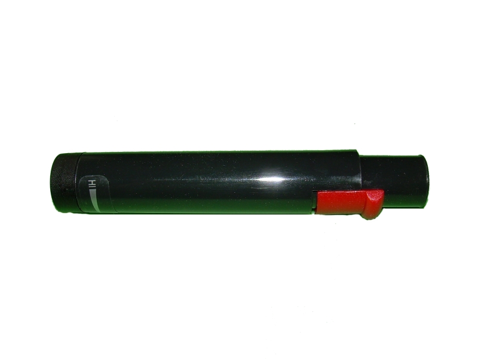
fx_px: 525
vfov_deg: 37.7
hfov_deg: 49.0
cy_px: 180
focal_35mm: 38
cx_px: 239
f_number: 4.6
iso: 50
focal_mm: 6.3
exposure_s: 1/60
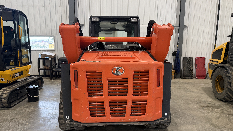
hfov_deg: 69.9
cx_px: 118
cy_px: 72
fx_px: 167
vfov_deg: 42.8
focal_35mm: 27
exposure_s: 1/60
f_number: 1.78
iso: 200
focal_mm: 6.76
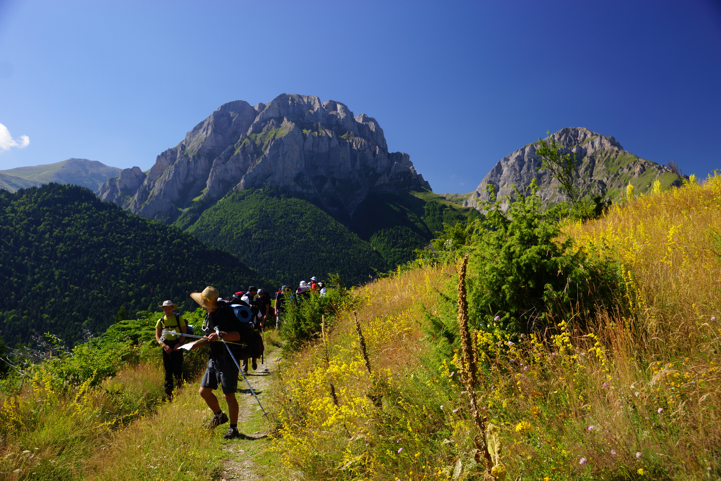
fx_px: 601
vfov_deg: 43.6
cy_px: 240
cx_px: 360
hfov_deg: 61.9
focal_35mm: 30
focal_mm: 20
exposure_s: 1/125
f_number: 5.6
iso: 100
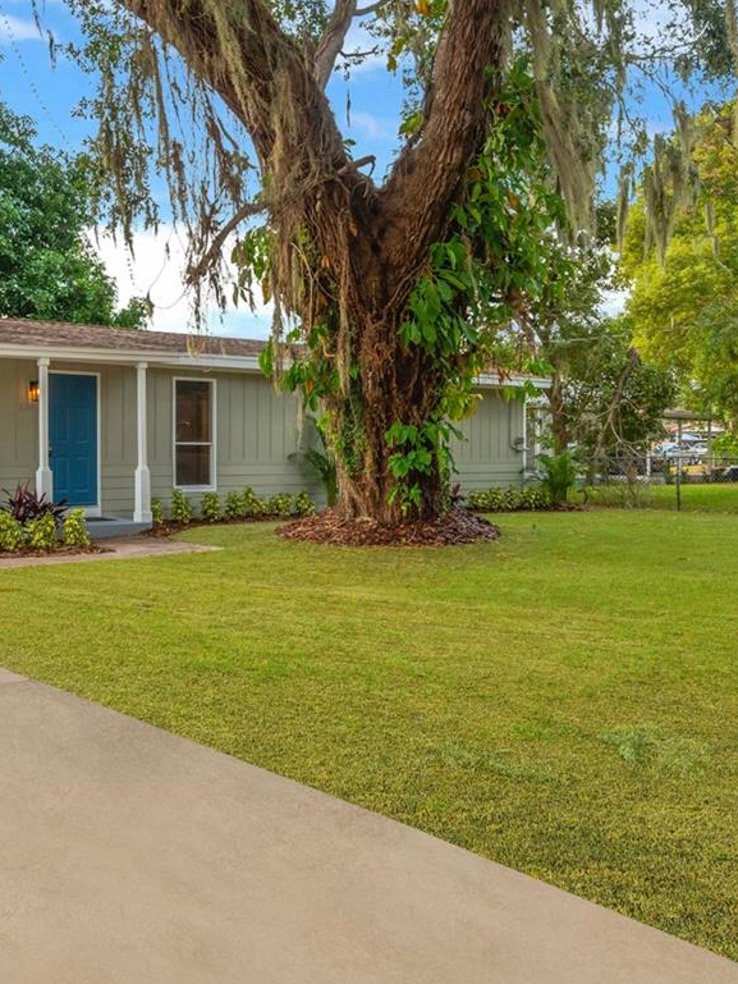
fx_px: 1023
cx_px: 212
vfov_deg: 51.3
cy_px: 467
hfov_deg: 38.9
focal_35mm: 36
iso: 250
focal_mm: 18
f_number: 8
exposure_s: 1/100
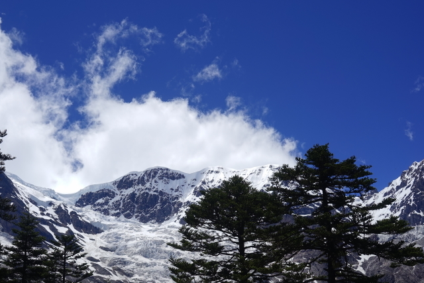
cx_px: 177
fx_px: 660
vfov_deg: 24.2
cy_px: 163
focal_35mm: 56
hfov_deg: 35.5
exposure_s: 1/320
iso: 50
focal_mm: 35
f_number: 9
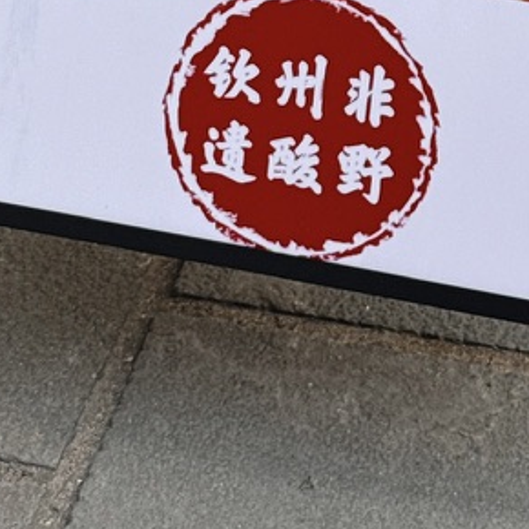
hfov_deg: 11.6
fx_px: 2593
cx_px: 356
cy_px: -327
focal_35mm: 150
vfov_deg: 11.1
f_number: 1.78
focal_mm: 6.76
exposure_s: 1/273
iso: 64
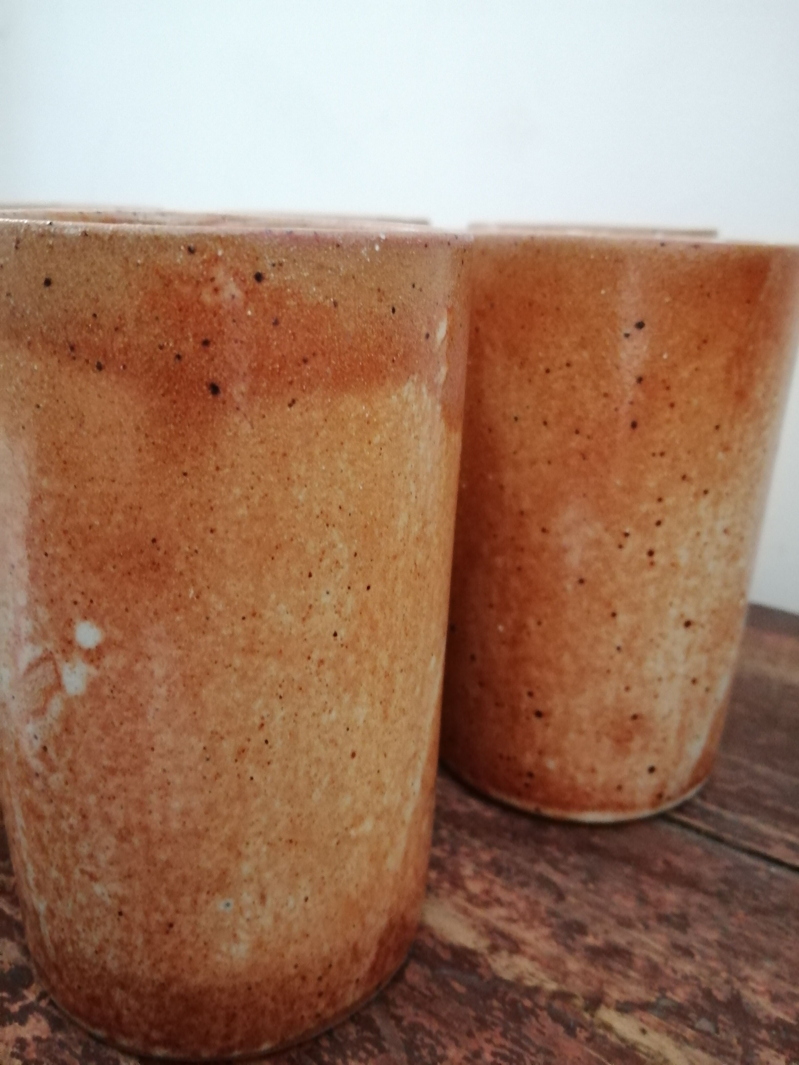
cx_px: 400
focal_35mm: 26
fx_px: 800
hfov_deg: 53.1
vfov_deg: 67.3
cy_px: 532
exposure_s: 1/14.3
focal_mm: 3.46
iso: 640
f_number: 1.8
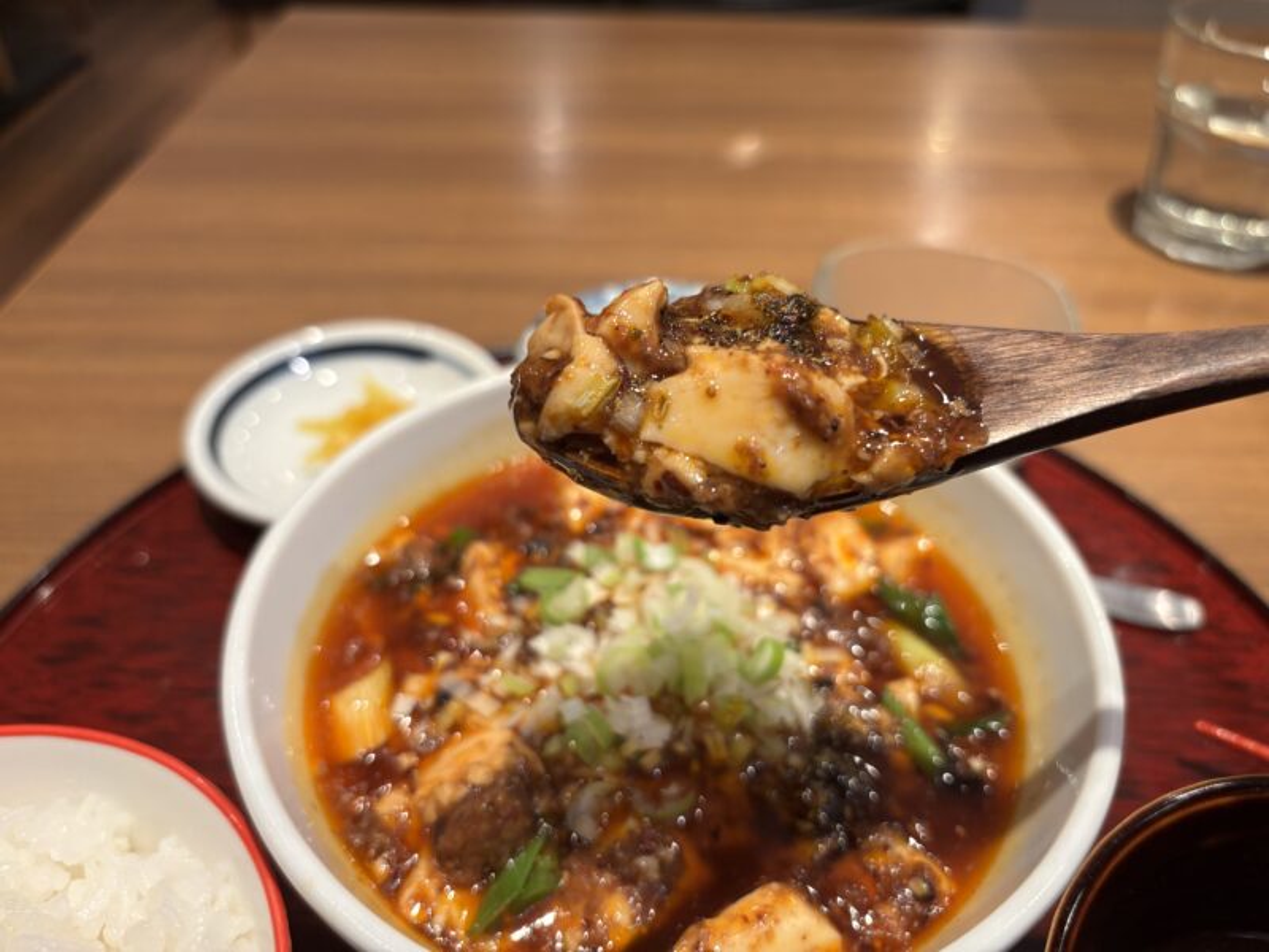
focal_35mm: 26
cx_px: 634
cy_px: 476
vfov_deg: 53.1
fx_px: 953
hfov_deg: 67.3
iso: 160
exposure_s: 1/50
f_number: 1.6
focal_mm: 5.96
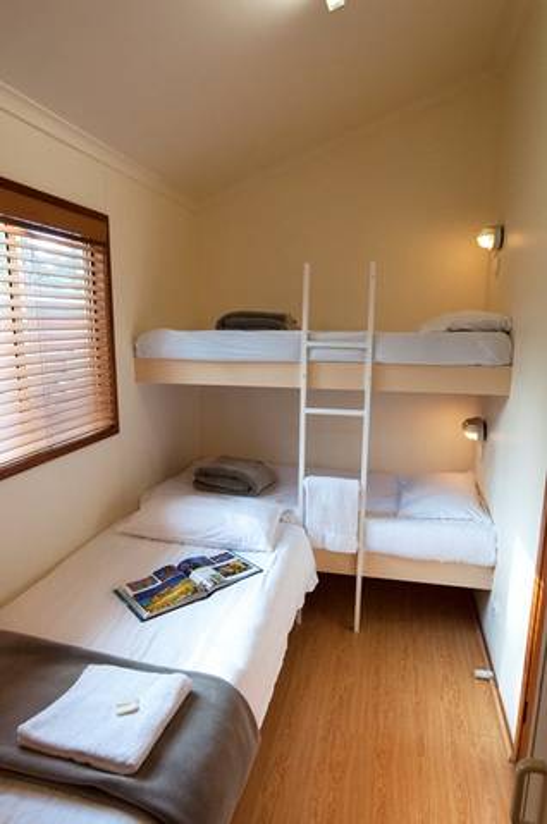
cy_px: 412
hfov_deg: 59.4
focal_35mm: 21
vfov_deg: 81.3
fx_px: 480
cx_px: 274
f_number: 8
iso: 1600
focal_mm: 14
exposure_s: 1/160
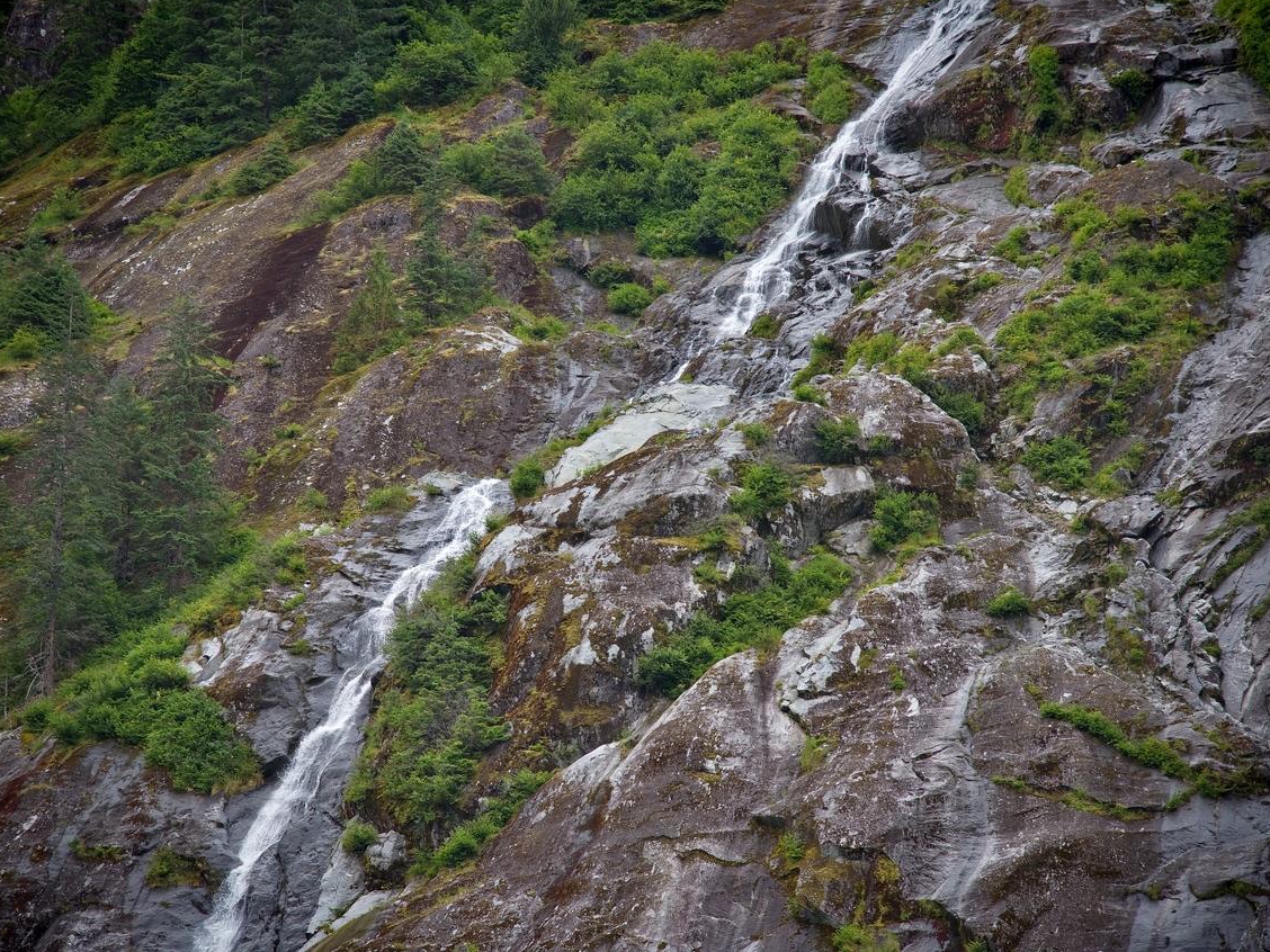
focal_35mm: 131
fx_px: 4806
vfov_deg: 11.3
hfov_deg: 15.1
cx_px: 626
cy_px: 473
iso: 160
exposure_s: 1/250
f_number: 4
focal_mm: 120
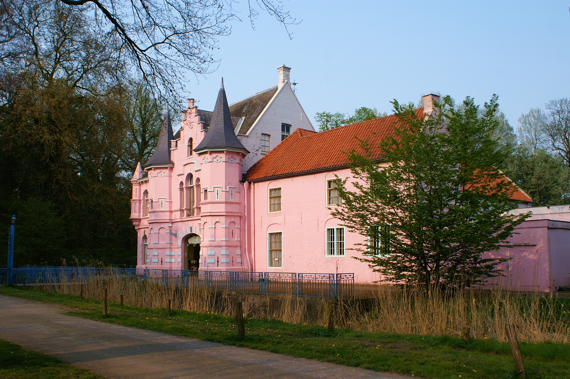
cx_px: 285
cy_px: 190
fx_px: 569
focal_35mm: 36
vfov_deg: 36.8
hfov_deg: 53.2
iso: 100
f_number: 10
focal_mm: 24
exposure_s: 1/125
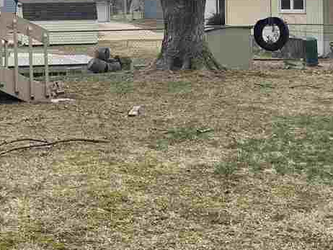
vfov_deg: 19.7
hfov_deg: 27.0
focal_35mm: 72
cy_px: -11
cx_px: 133
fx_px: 693
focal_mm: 5.1
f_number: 1.6
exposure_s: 1/3344
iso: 32
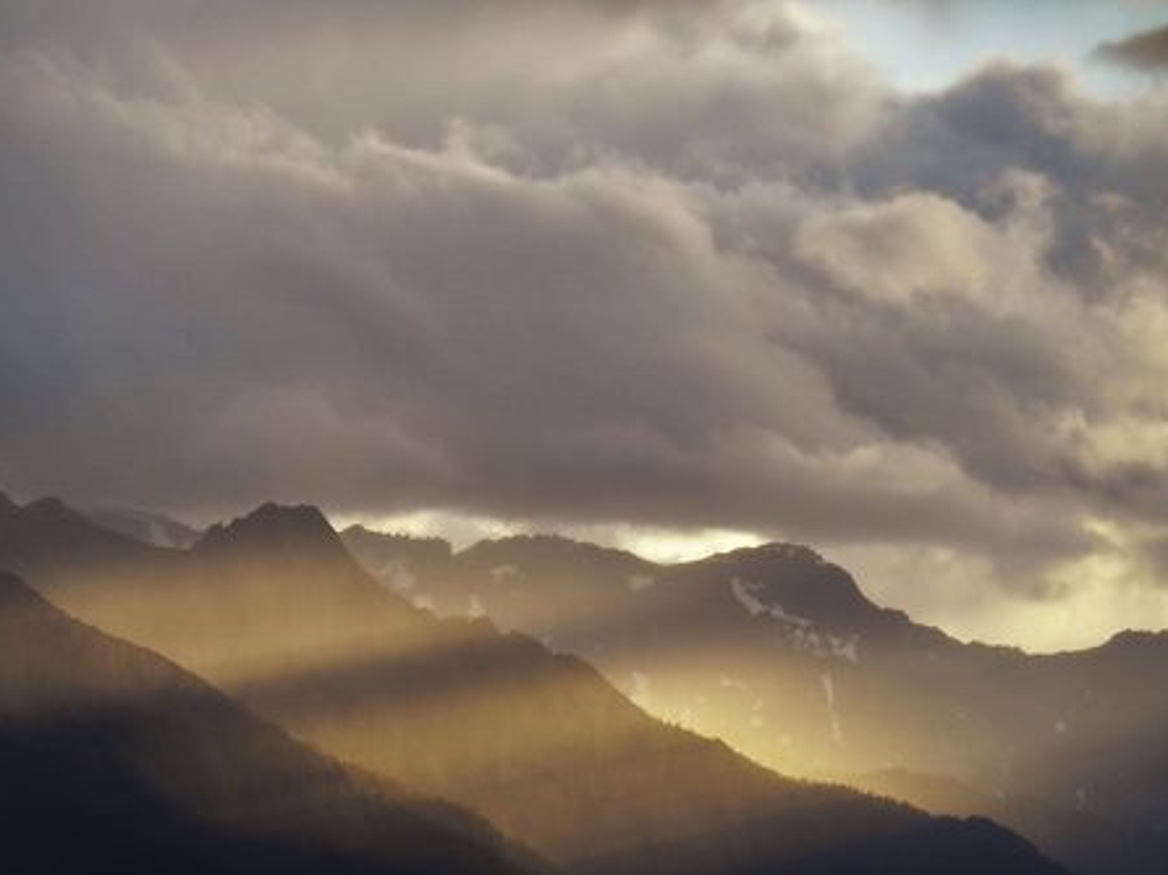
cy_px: 587
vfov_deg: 3.7
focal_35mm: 404
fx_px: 13624
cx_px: 563
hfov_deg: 4.9
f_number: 5.6
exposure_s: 1/320
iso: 200
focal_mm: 150
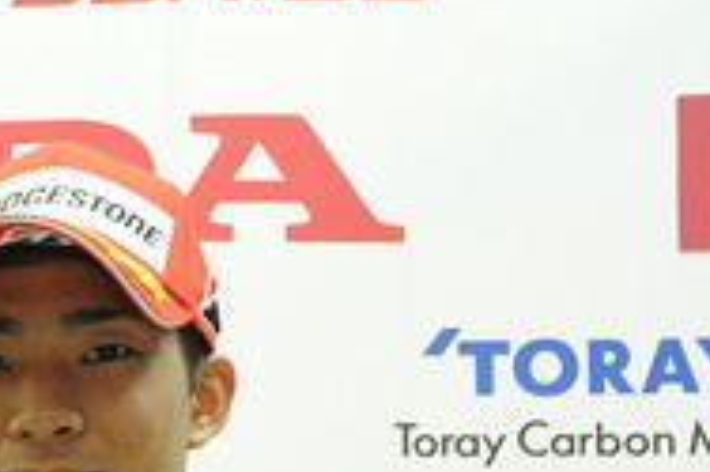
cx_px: -491
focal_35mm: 138
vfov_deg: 9.4
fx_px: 2719
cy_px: 861
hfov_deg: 13.6
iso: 3200
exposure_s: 1/60
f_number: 4
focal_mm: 36
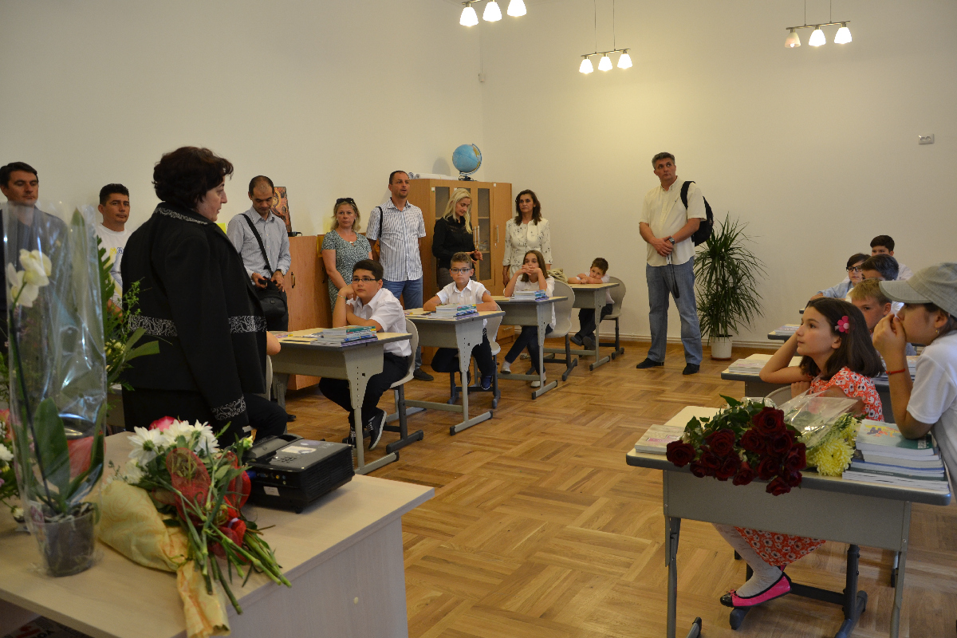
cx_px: 478
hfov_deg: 67.4
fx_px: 718
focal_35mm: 27
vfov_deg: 47.9
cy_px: 319
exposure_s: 1/40
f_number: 3.5
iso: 400
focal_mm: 18
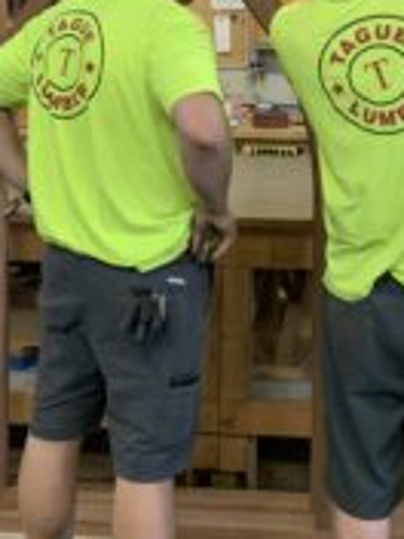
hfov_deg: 24.4
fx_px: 918
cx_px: 331
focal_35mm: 59
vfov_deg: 31.2
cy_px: 52
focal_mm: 4.25
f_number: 1.8
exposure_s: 1/66
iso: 100
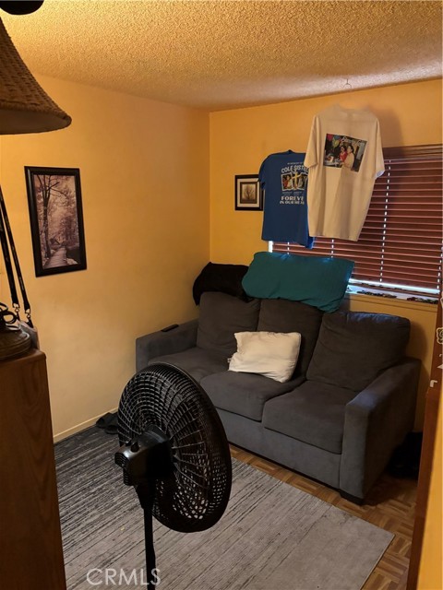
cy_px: 295
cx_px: 222
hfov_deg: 53.1
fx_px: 444
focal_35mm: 26
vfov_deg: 67.3
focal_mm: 5.96
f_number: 1.6
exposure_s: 1/30
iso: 800
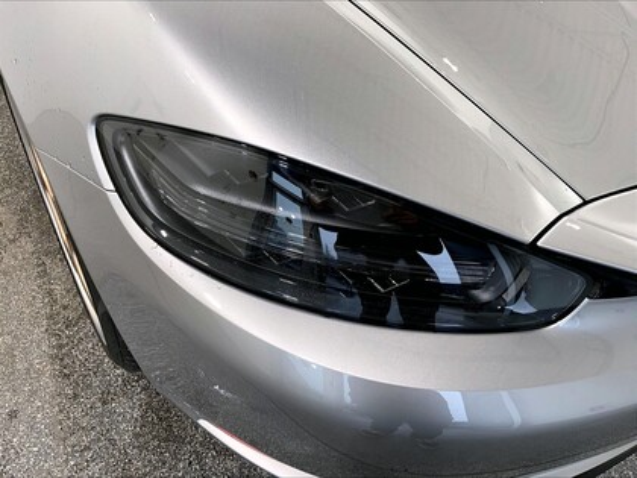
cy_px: 239
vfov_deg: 48.2
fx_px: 534
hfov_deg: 61.7
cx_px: 318
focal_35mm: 29
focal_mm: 3
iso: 32
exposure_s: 1/122
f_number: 1.8
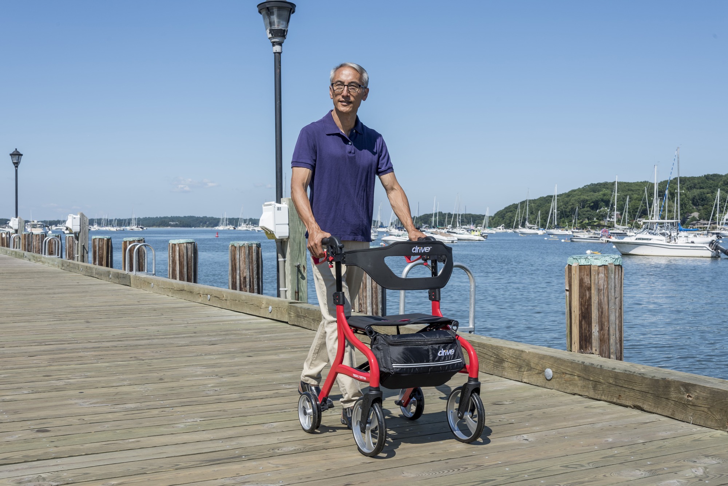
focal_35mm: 40
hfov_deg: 48.4
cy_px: 243
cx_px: 364
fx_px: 809
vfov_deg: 33.4
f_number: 9
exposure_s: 1/200
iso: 100
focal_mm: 40
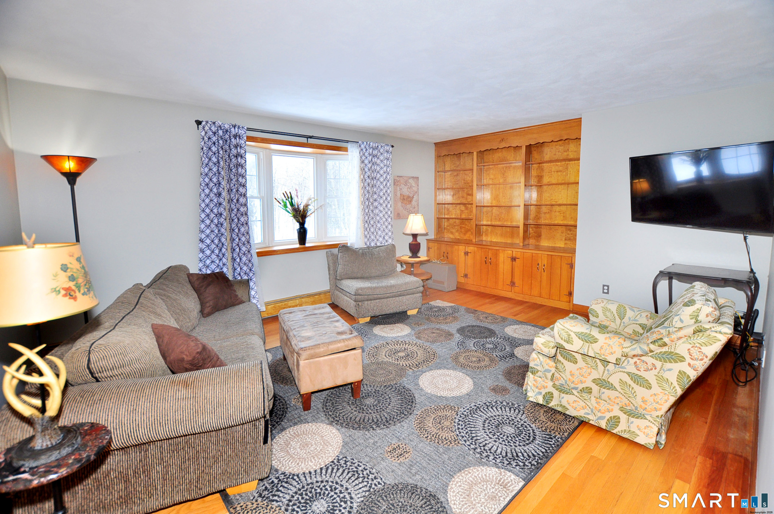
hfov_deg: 100.5
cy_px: 257
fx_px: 322
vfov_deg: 77.2
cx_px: 387
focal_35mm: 15
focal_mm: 10
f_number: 4
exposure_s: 1/100
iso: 400
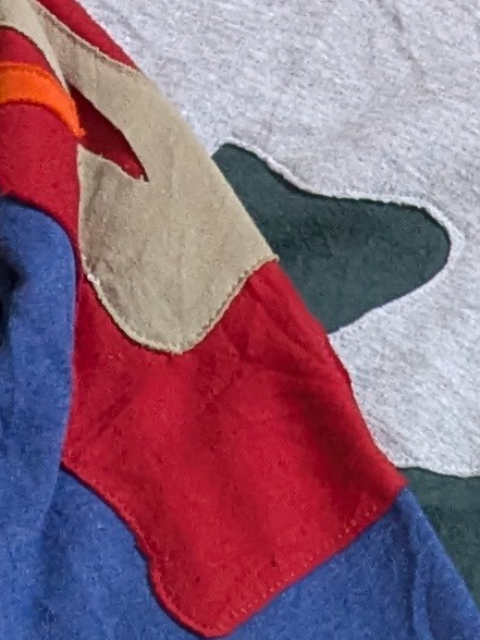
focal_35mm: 185
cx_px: 135
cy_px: 1484
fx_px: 3420
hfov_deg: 8.0
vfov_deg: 9.6
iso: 372
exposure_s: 1/24
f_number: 1.73
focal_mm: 4.38
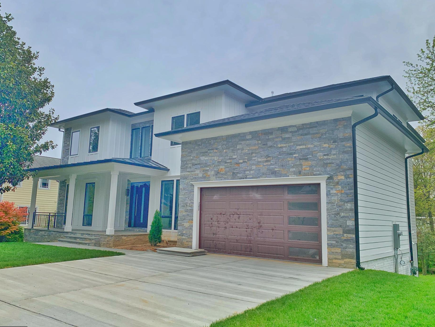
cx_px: 211
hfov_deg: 61.6
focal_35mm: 29
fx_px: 364
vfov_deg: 48.2
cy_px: 163
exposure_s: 1/3521
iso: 25
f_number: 1.8
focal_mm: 4.25
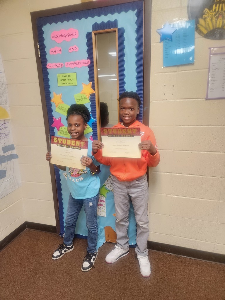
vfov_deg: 73.9
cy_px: 150
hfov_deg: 58.9
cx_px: 112
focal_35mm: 23
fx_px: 199
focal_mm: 5.4
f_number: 1.8
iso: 640
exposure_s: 1/120
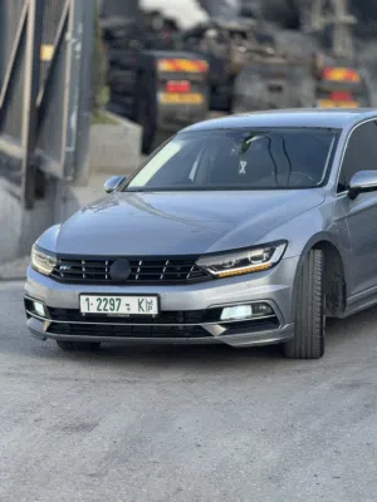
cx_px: 188
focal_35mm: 120
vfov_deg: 16.4
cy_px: 251
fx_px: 1743
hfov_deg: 12.3
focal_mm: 15.66
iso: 50
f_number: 2.8
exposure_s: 1/402
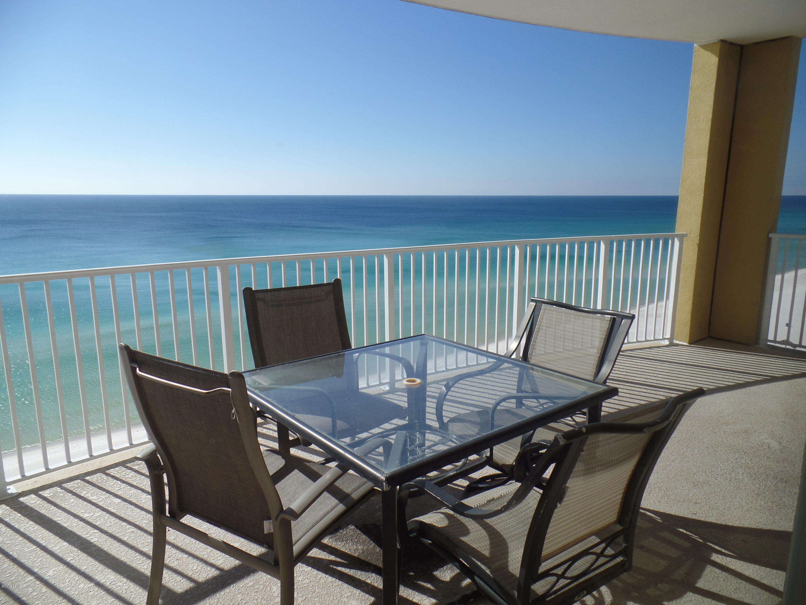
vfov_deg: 58.9
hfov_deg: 73.9
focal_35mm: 23
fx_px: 536
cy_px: 302
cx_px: 403
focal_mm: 4.1
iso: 80
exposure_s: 1/500
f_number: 3.5
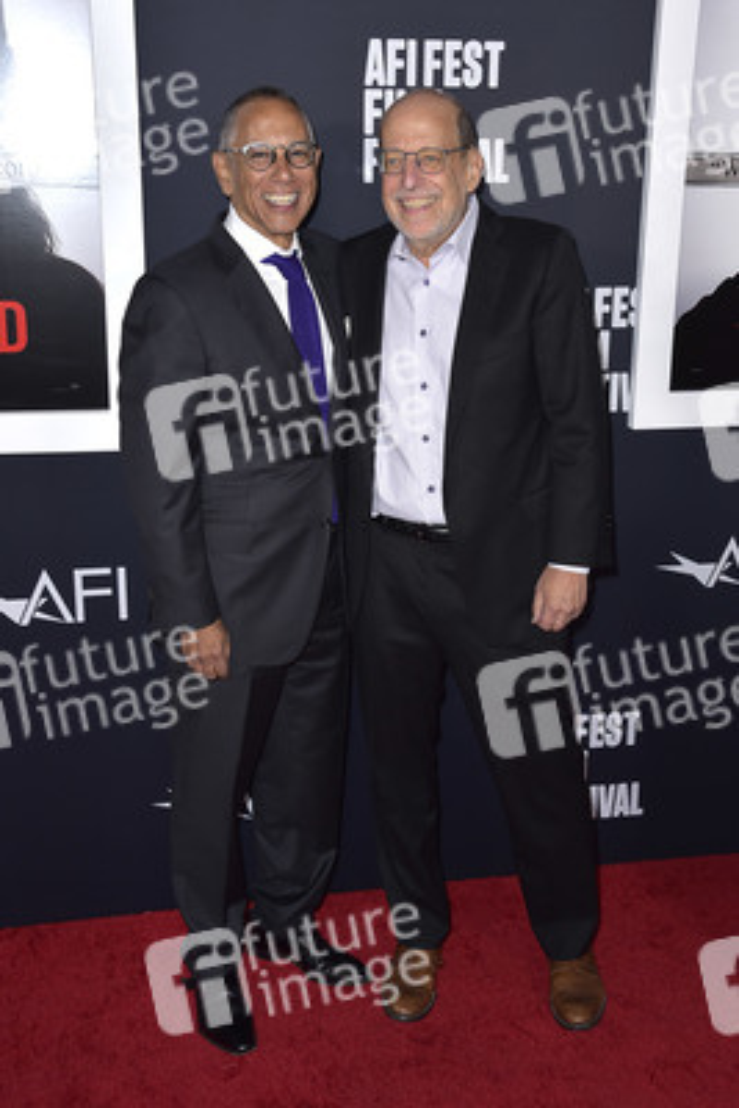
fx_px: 1292
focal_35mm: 42
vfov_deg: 46.4
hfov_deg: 31.9
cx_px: 370
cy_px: 554
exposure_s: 1/200
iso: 500
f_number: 6.3
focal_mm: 42
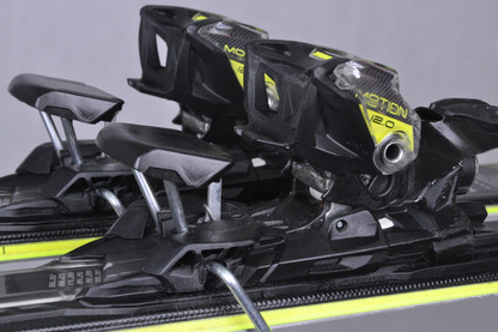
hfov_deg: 21.7
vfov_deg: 14.5
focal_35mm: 94
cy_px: 166
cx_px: 266
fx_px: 1300
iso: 3200
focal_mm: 58
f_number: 8
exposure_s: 1/125
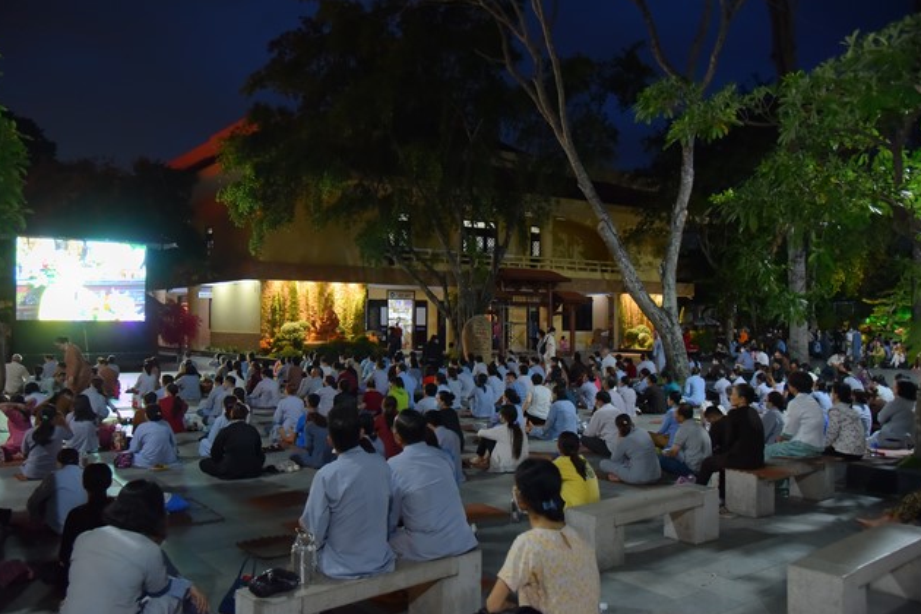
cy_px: 305
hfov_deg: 58.7
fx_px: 819
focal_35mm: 32
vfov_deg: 41.1
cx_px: 456
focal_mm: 31
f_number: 4.5
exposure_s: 1/80
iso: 2000
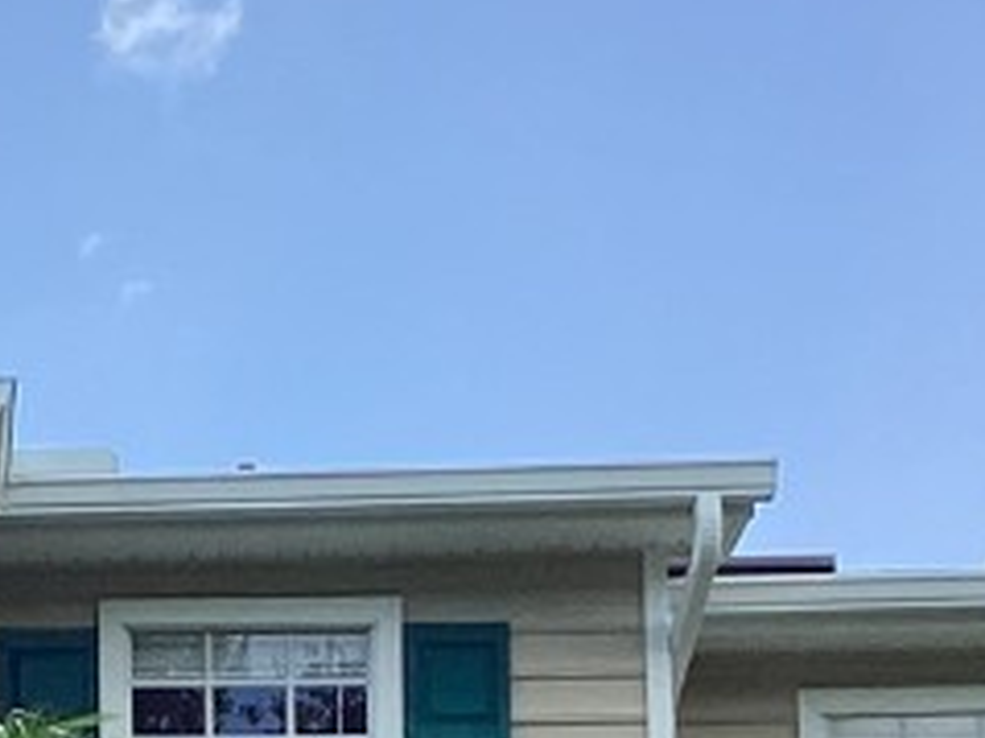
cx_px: -218
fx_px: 3783
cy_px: 1150
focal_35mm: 133
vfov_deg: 10.7
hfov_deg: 14.3
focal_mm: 3.3
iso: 25
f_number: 2.4
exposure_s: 1/715
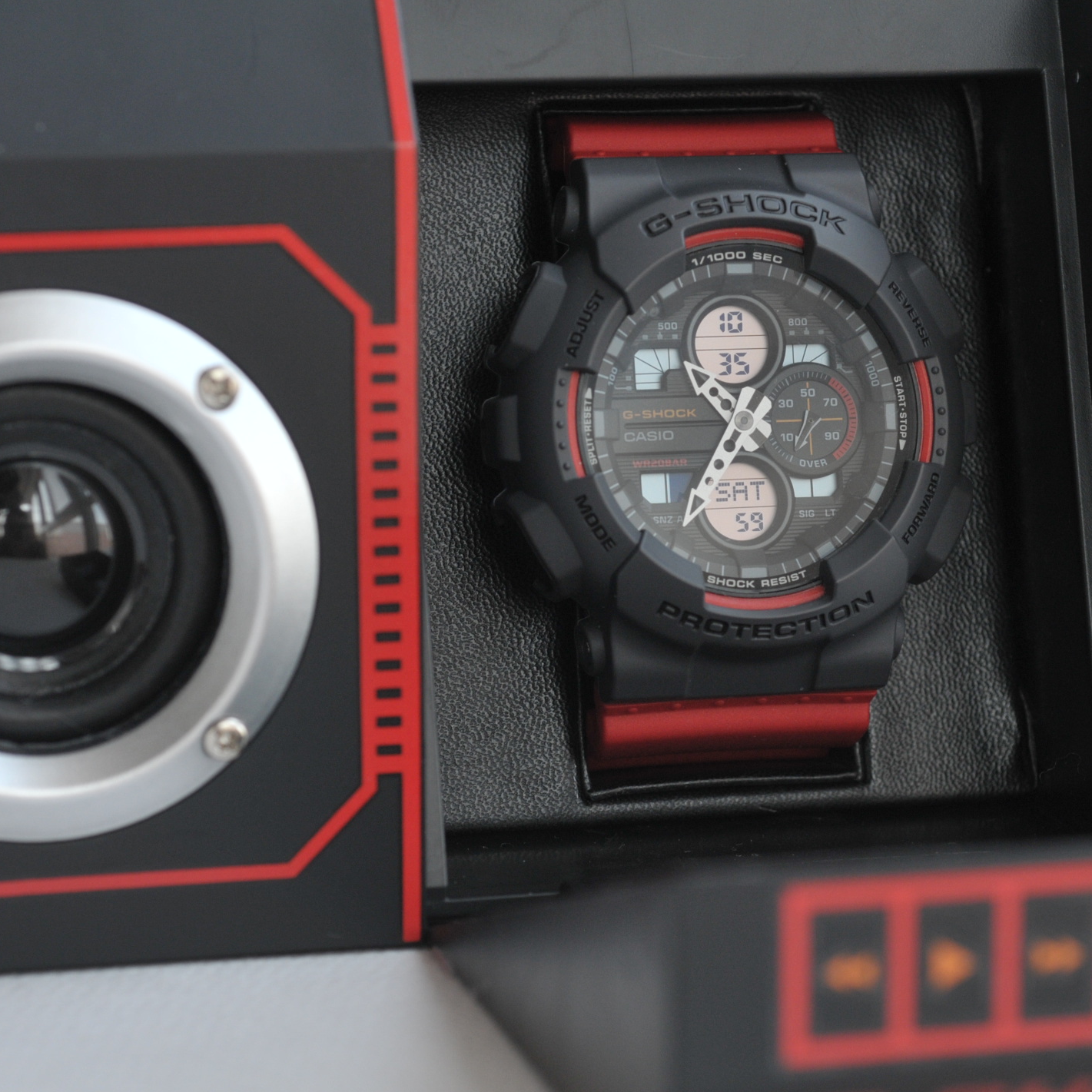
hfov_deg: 16.5
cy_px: 546
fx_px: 3770
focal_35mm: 106
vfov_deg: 16.5
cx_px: 654
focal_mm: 55
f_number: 5.6
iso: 400
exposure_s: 1/200
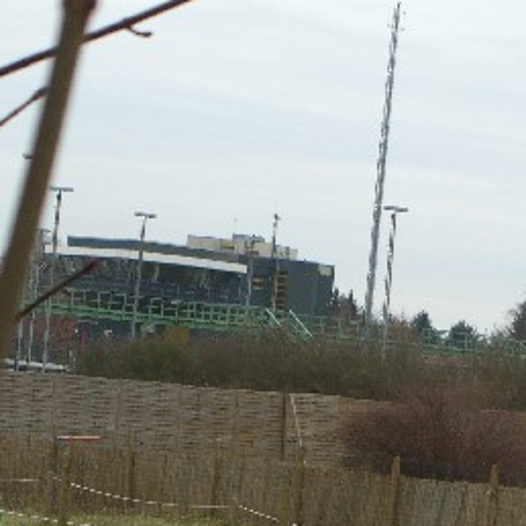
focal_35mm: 228
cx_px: 507
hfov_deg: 7.6
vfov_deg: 7.7
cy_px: 382
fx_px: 3920
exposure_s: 1/80
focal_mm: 23.7
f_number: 5.1
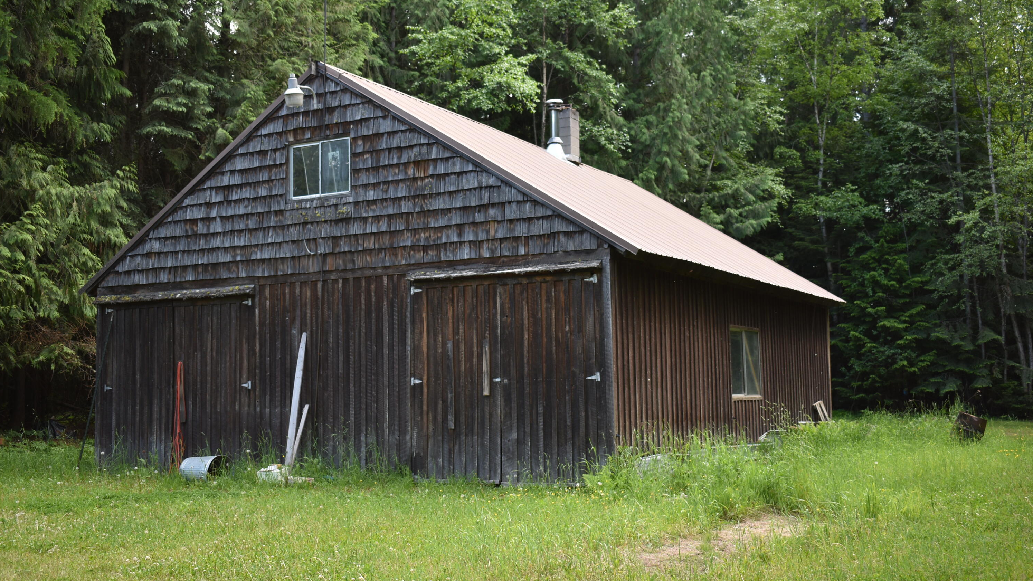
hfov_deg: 49.4
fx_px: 1123
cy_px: 277
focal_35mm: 41
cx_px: 516
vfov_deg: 29.0
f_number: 4
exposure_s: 1/60
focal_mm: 26
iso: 100
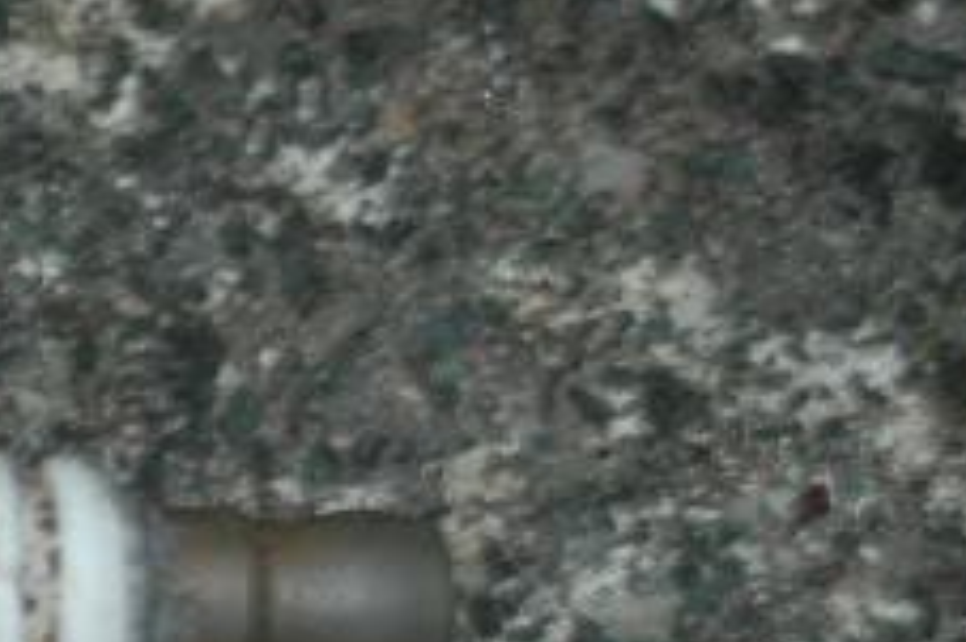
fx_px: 11315
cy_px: 402
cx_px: -672
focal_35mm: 422
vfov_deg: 3.3
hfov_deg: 4.8
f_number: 5.6
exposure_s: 1/60
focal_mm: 80
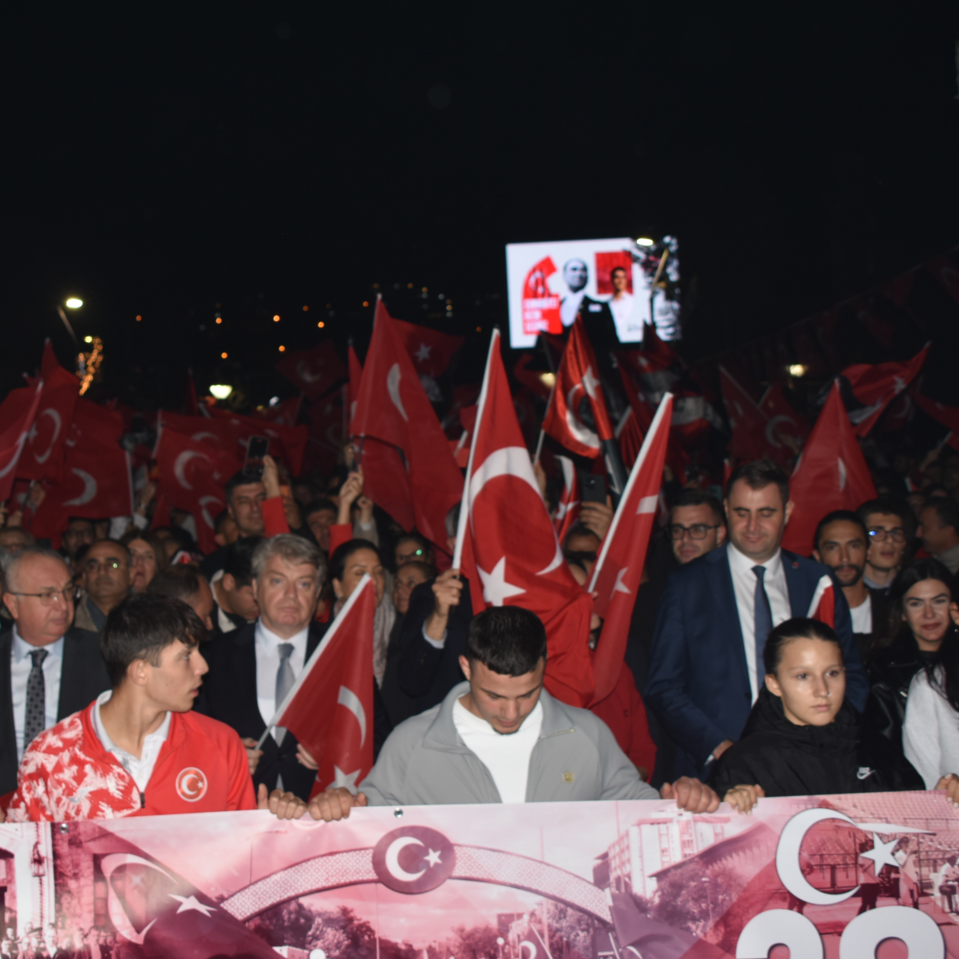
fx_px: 1525
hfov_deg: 34.8
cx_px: 393
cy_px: 478
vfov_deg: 34.9
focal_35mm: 49
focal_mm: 25
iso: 250
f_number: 4
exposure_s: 1/60
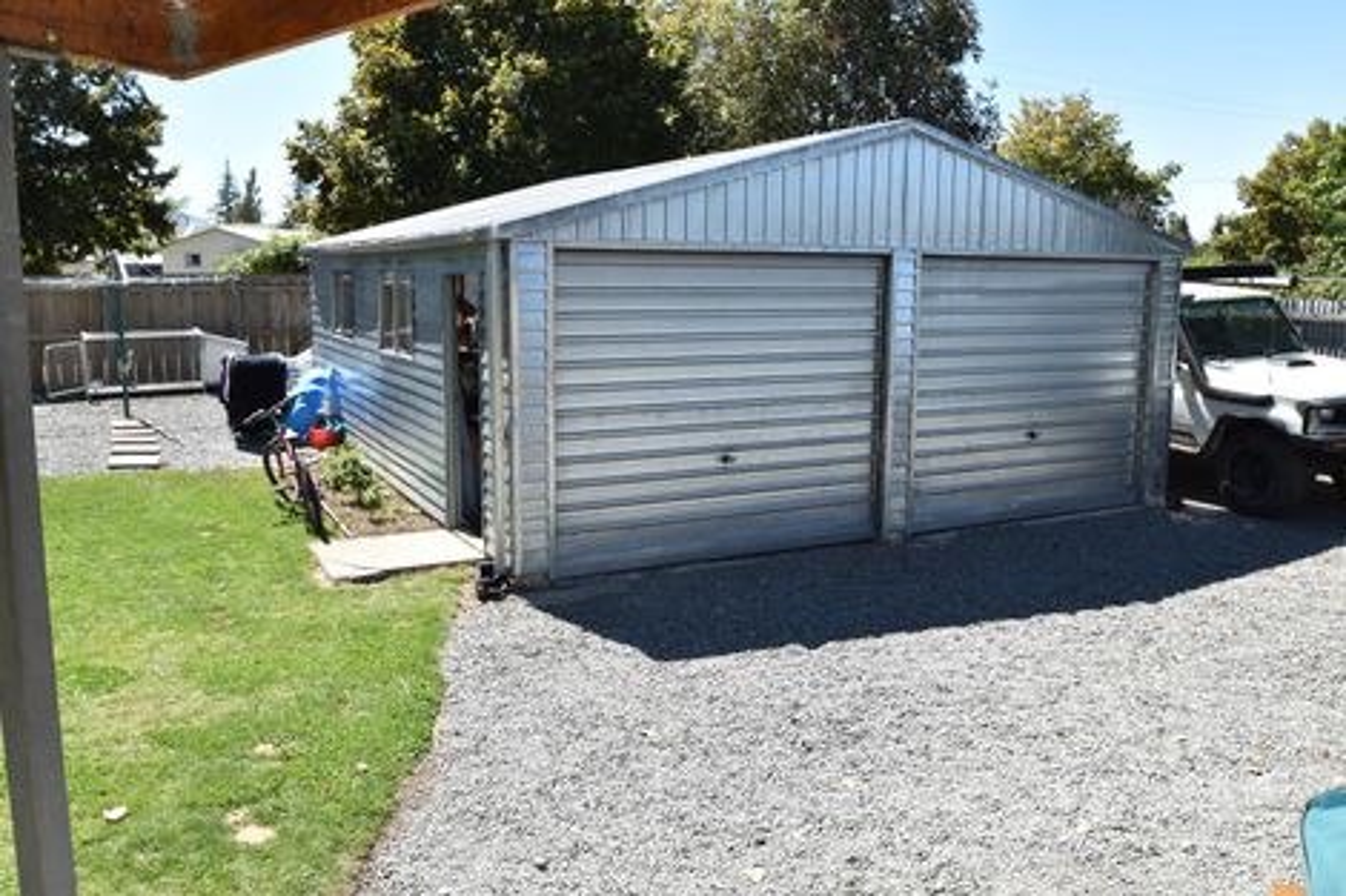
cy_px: 448
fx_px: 1065
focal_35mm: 28
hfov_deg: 64.6
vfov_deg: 45.6
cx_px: 673
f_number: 9
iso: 200
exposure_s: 1/320
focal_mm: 19
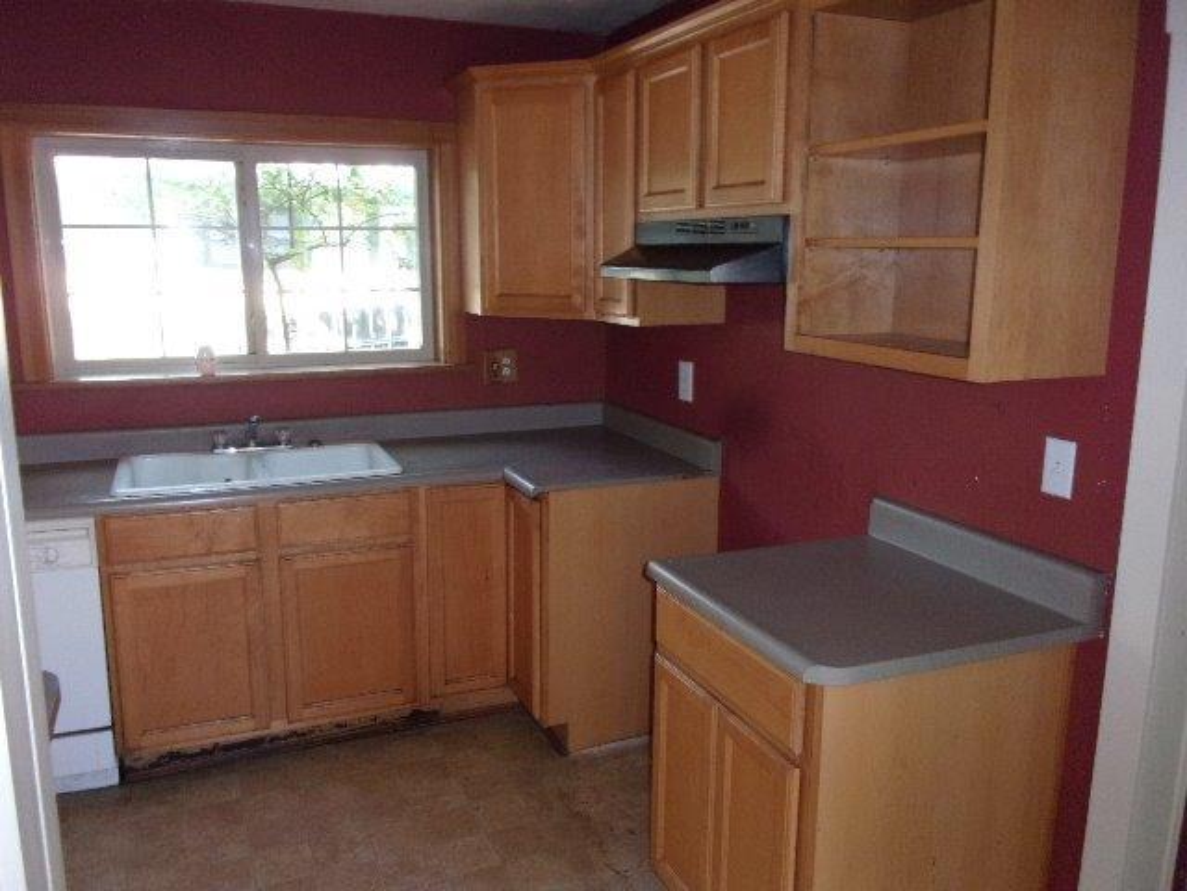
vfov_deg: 49.7
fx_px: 960
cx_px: 594
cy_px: 446
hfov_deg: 63.4
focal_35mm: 28
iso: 400
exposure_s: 1/34
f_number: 3.9
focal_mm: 5.1
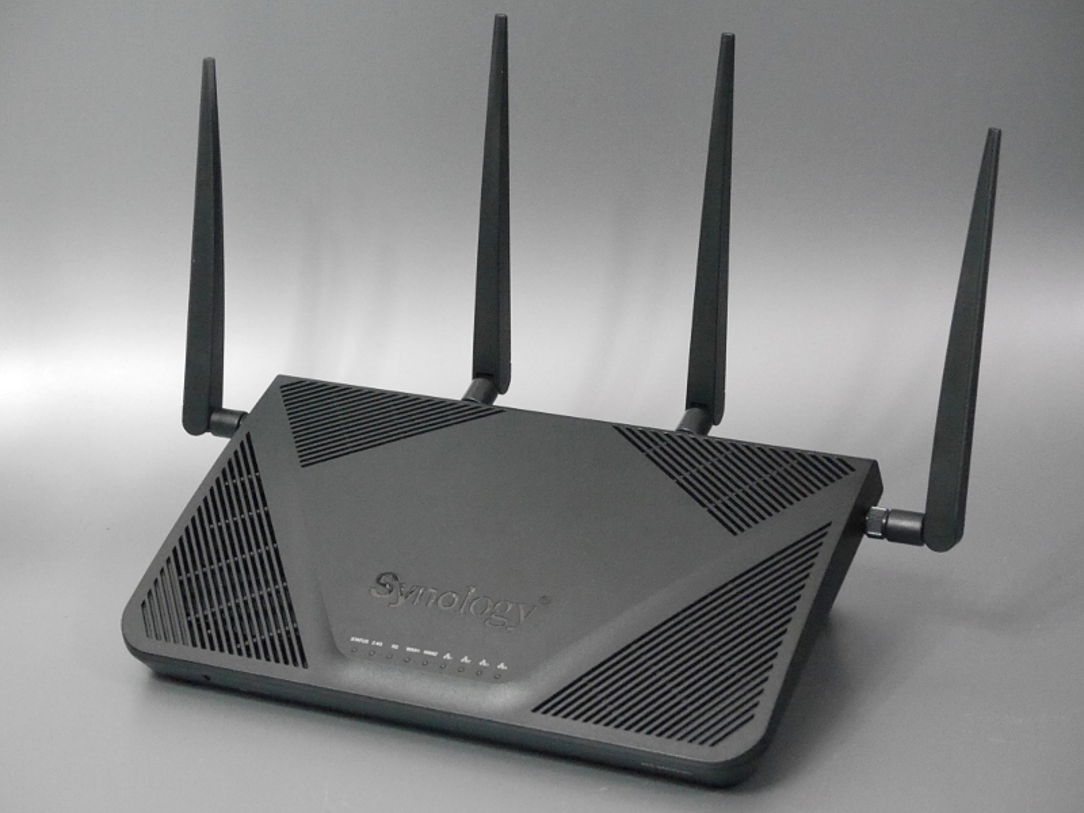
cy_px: 406
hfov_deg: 27.0
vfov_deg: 20.4
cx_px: 542
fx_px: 2255
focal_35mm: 72
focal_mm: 36
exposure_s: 1/60
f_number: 5.6
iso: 3200
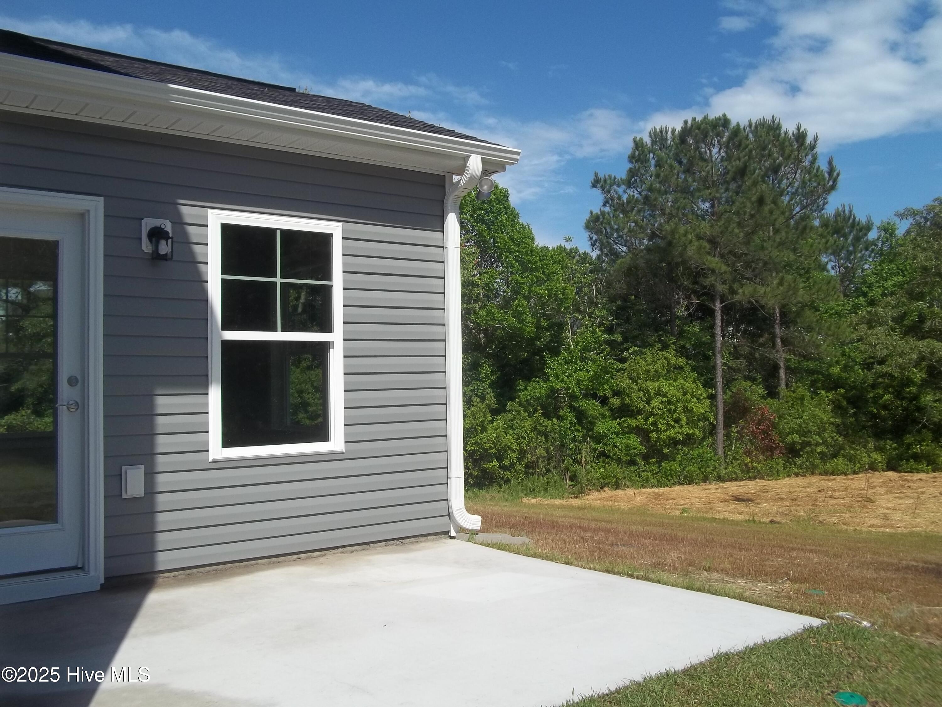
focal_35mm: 32
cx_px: 471
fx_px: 871
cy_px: 354
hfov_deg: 56.8
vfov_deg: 44.2
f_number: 8.8
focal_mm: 5.7
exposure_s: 1/250
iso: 64
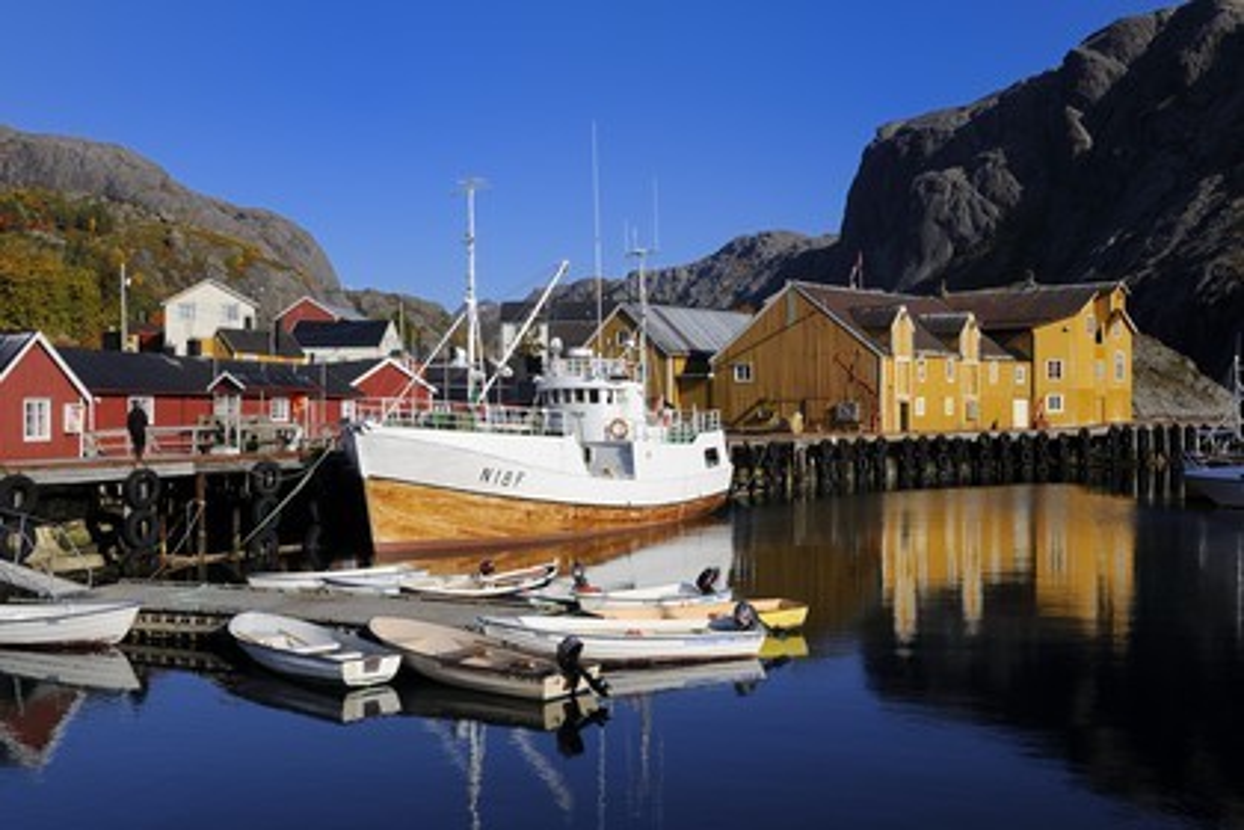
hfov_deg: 50.7
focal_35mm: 38
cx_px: 622
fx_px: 1313
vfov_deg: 35.1
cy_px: 415
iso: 200
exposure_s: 1/160
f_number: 18
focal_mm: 38
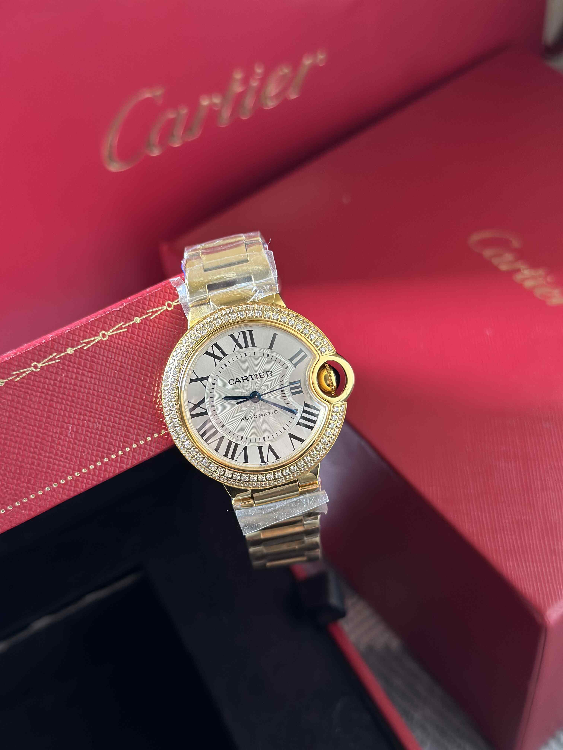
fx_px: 1041
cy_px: 375
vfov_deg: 39.7
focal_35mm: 48
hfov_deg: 30.3
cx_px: 282
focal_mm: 6.86
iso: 125
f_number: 1.78
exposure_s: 1/91
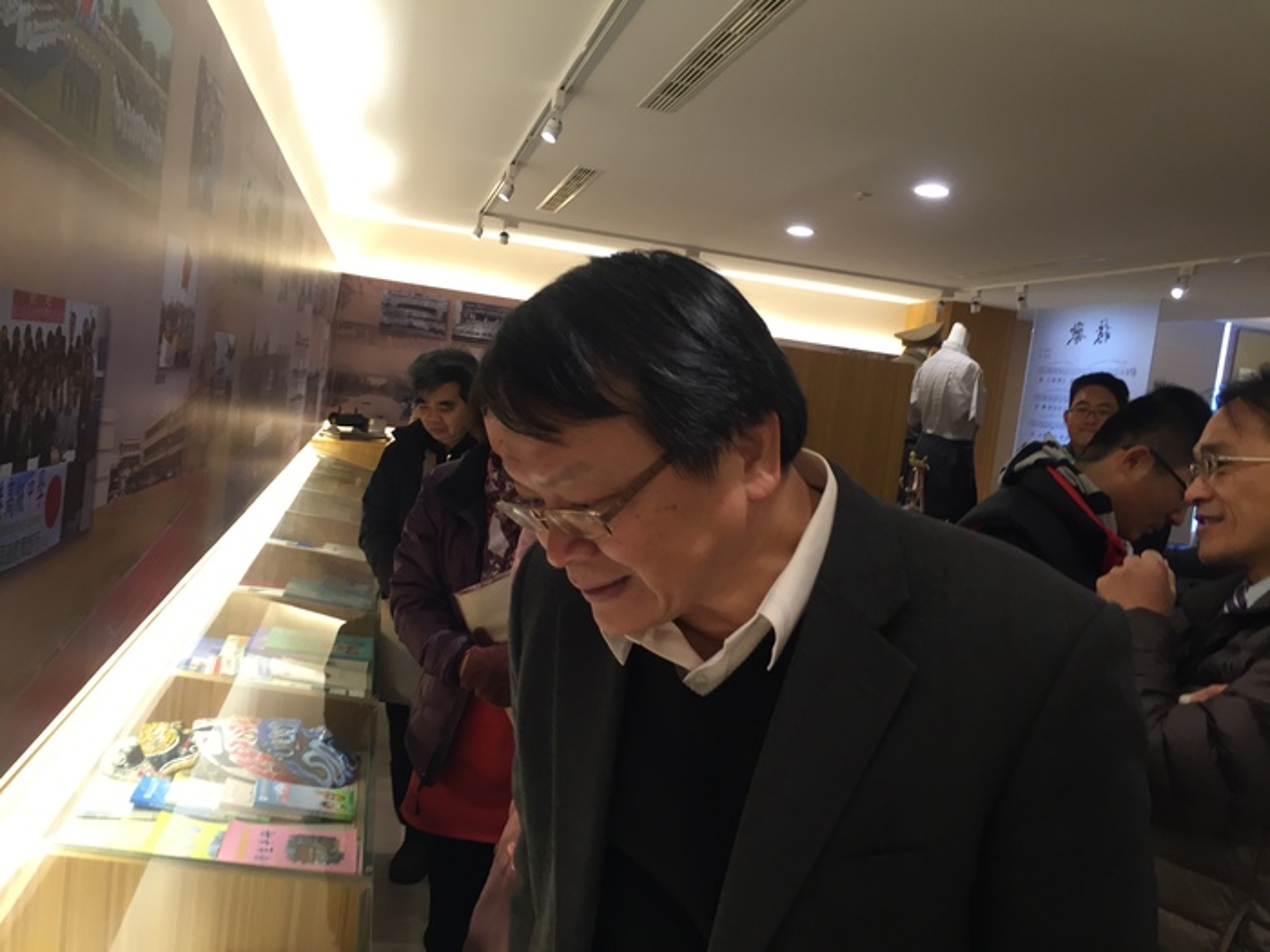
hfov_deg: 61.7
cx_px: 635
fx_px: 1064
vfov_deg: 48.2
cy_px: 476
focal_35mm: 29
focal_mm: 4.15
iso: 64
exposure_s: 1/30
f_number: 2.2
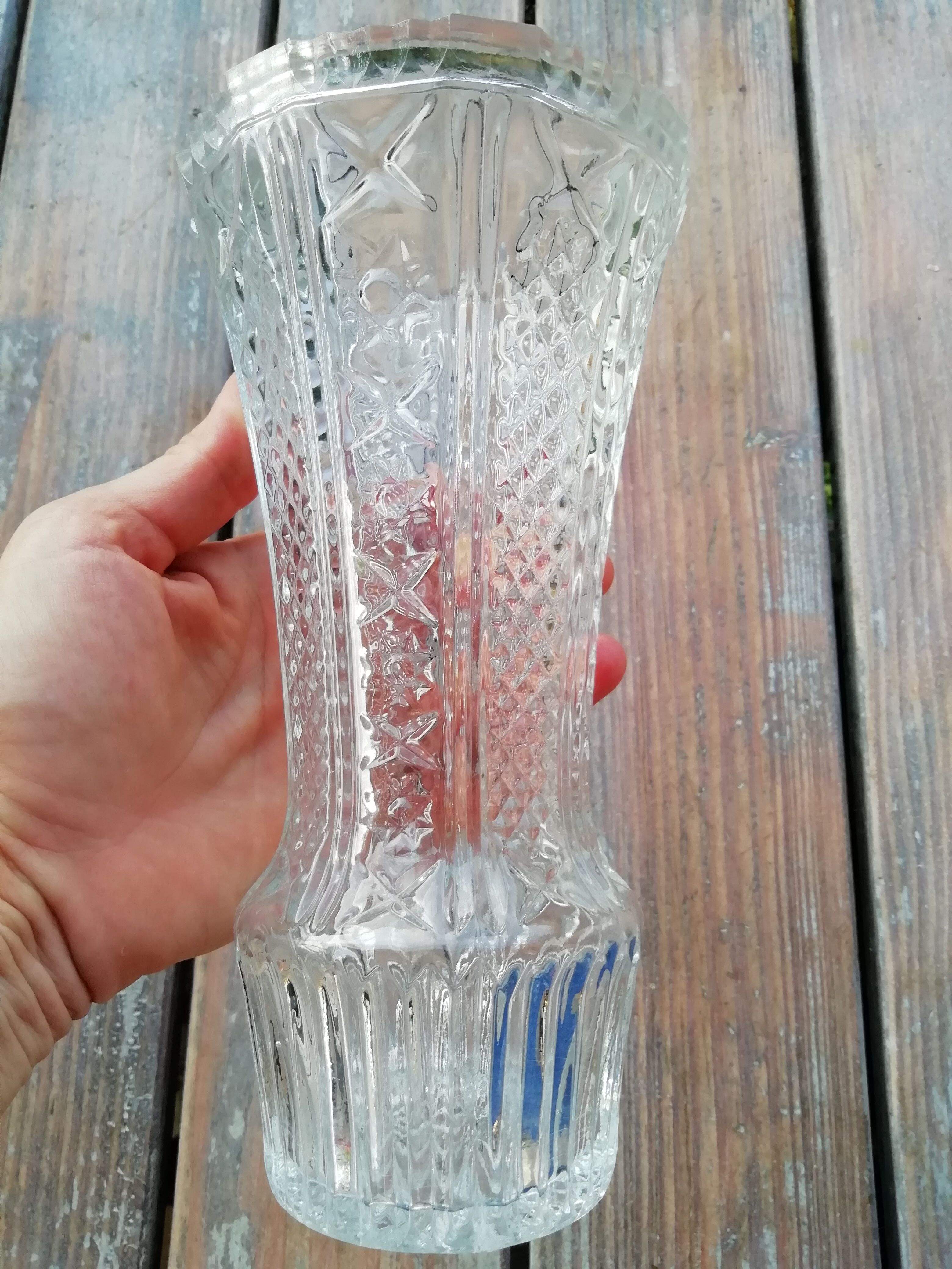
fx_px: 953
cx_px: 476
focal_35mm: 26
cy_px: 634
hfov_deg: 53.1
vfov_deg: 67.3
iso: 80
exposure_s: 1/100
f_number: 2.2
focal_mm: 3.21
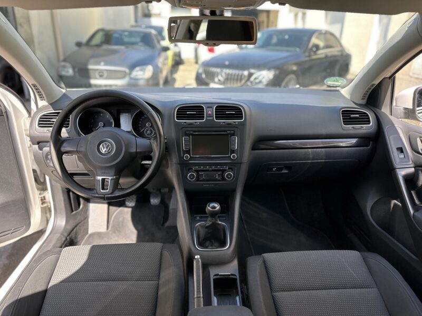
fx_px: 293
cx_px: 211
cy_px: 158
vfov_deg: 56.8
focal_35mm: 24
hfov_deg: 71.6
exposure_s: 1/344
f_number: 1.78
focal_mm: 6.86
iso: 80
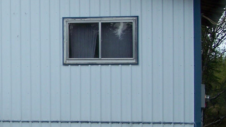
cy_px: 78
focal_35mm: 107
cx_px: 8
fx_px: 641
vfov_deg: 11.3
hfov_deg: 19.5
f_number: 2.9
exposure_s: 1/500
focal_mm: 7.1
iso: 80
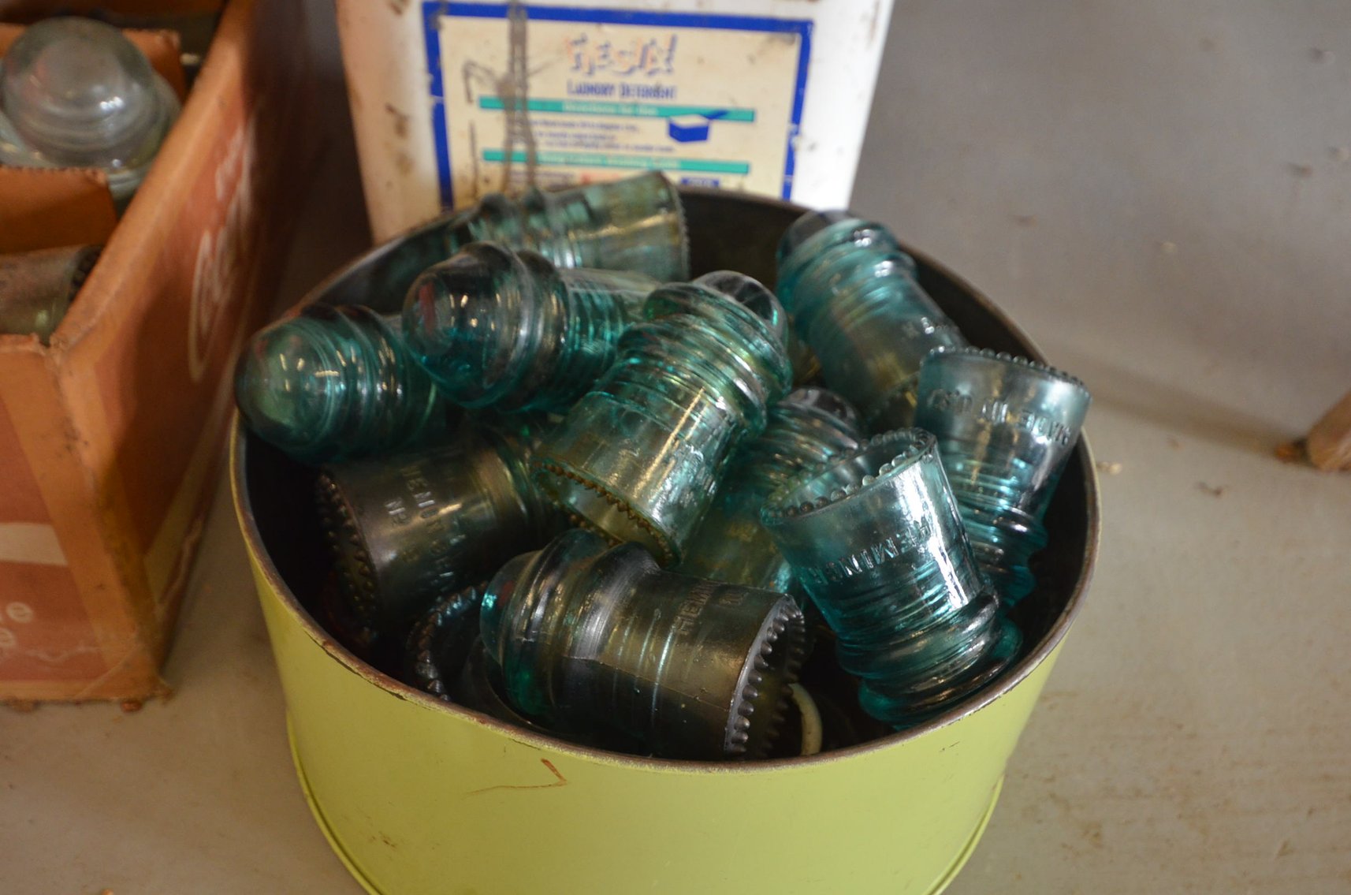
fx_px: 1348
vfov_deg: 36.7
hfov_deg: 53.2
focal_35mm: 36
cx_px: 676
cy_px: 448
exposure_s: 1/60
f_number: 4.5
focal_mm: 24
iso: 1400
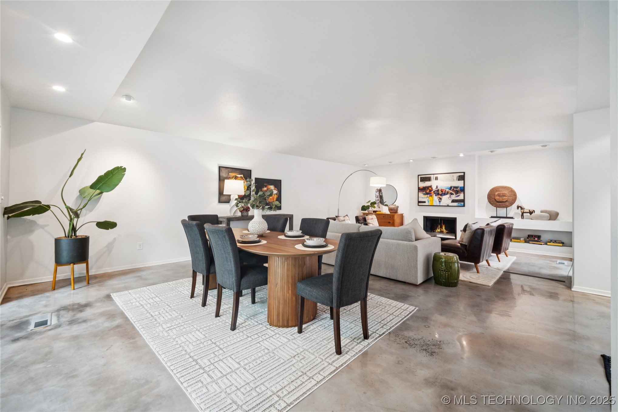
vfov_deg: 81.2
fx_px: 240
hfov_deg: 104.3
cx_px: 309
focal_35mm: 14
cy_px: 206
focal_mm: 14
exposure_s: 1/5
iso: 640
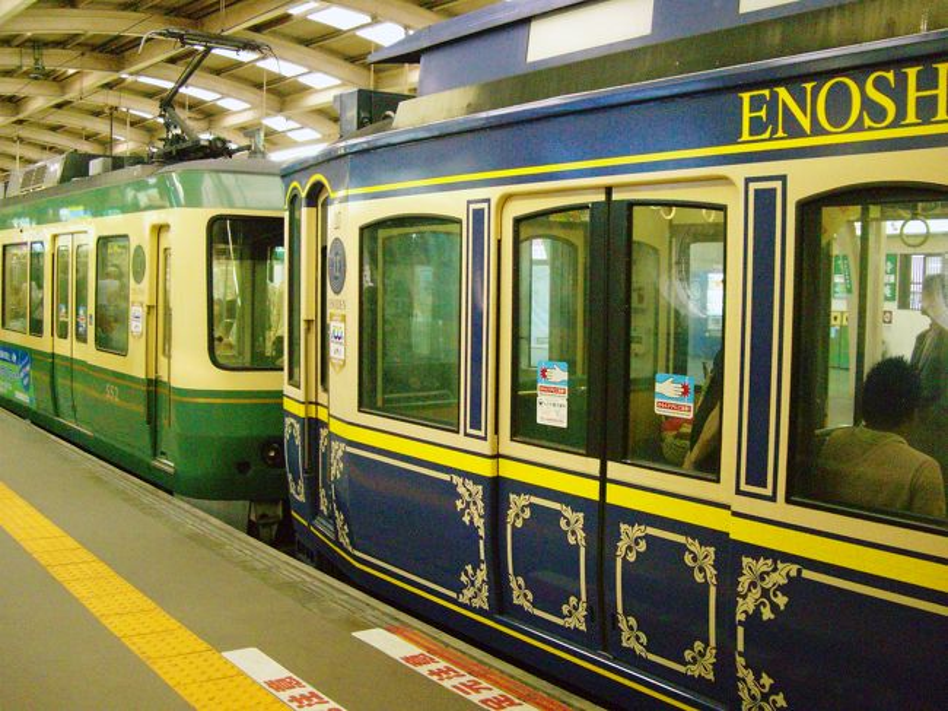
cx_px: 474
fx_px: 1040
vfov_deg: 37.7
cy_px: 356
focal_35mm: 38
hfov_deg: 49.0
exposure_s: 1/125
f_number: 2.8
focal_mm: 7.9
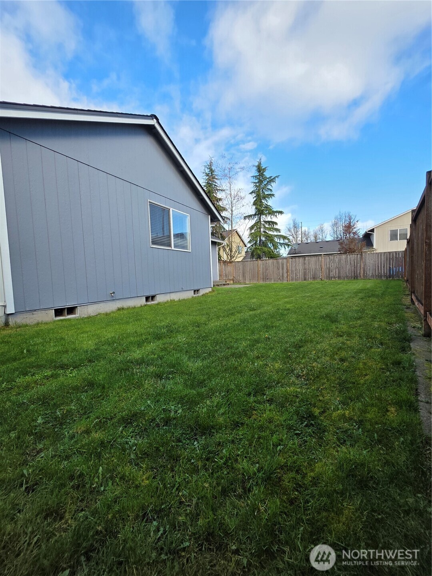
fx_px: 216
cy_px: 288
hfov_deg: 89.9
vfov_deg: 106.2
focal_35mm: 13
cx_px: 216
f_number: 1.9
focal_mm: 2.2
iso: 40
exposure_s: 1/609
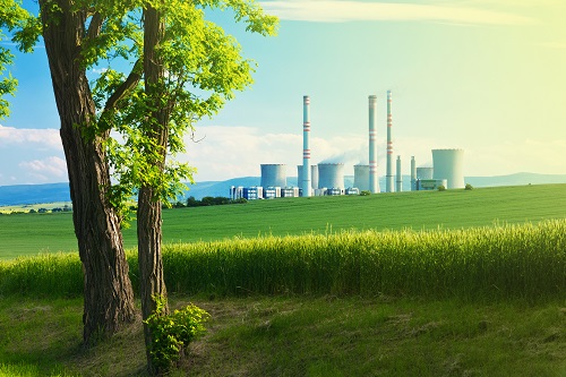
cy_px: 188
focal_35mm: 95
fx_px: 1493
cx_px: 283
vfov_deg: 14.4
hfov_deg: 21.5
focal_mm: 95
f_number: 22
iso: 250
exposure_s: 1/8
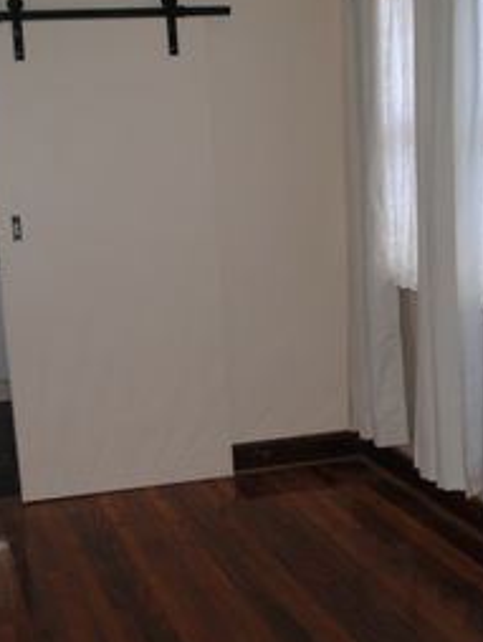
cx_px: 324
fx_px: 1189
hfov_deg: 22.9
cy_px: 337
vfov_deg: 30.2
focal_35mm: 64
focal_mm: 24
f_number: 4
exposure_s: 1/60
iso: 200
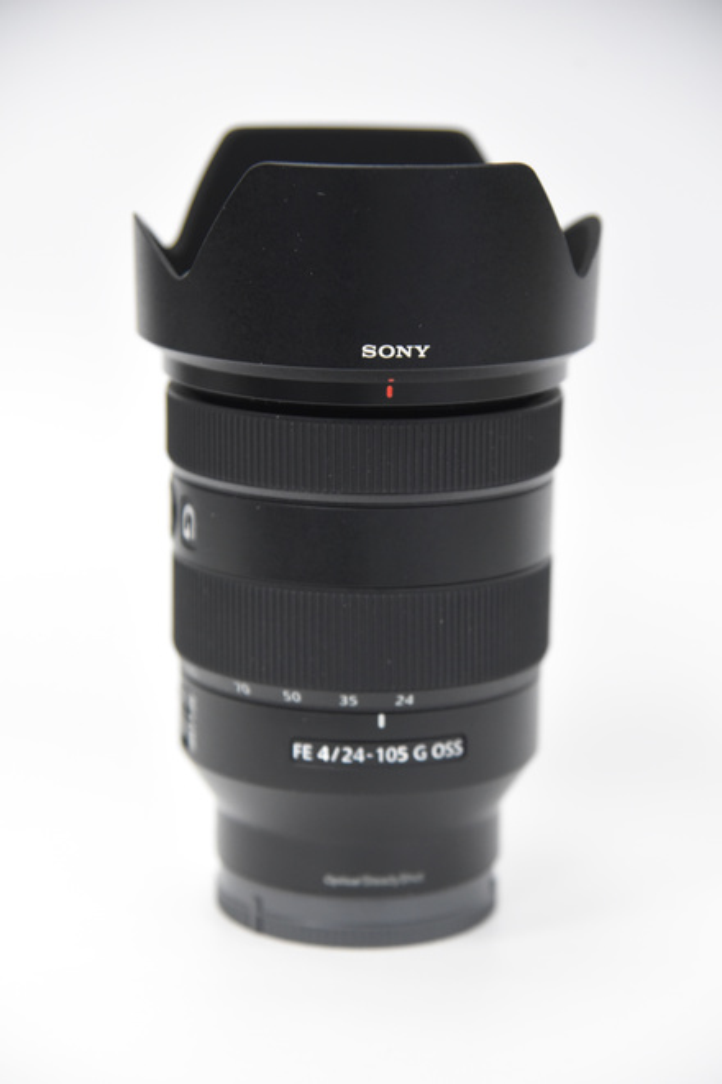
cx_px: 361
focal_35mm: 110
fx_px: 3309
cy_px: 542
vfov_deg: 18.6
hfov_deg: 12.5
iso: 3200
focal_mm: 110
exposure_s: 1/160
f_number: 5
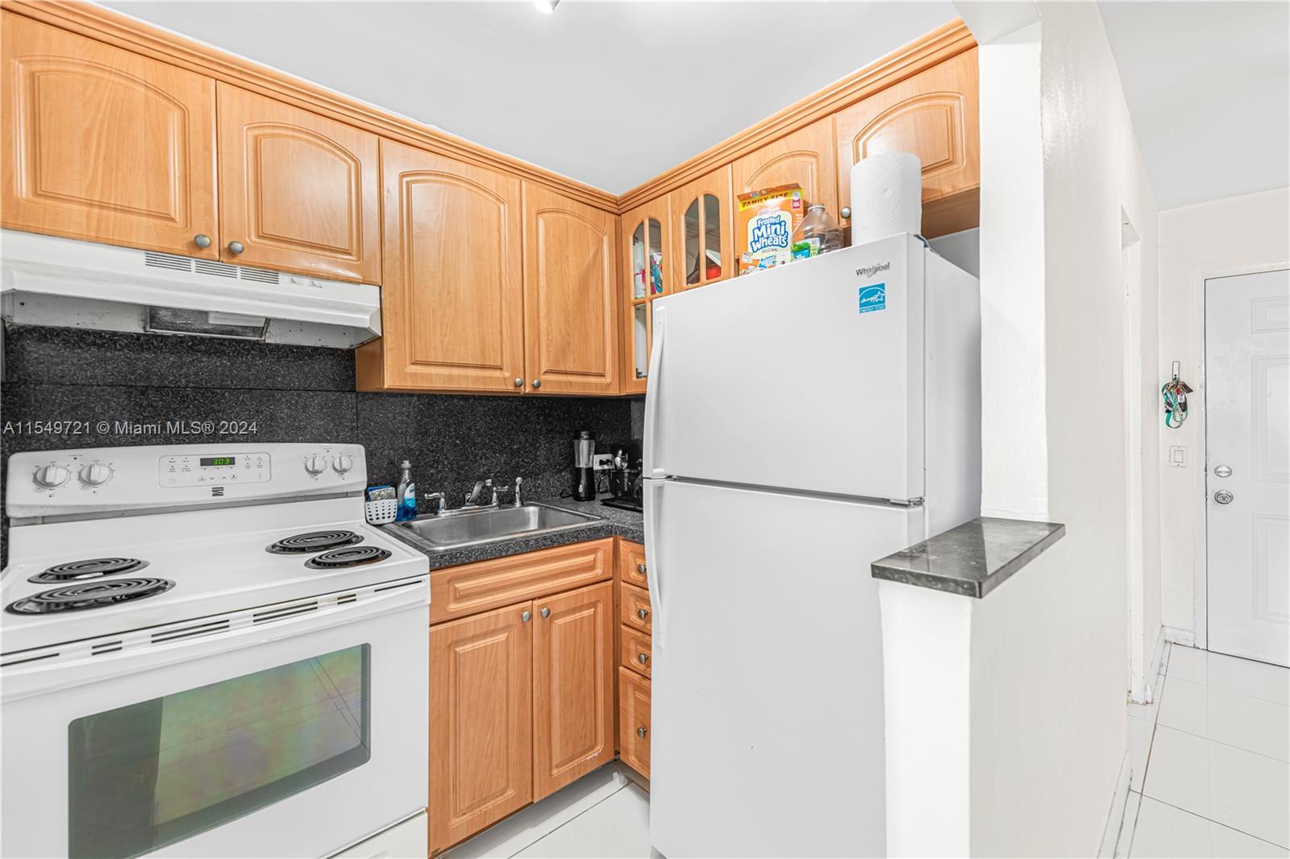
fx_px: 537
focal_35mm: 15
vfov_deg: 77.3
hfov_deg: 100.4
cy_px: 430
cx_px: 645
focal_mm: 15
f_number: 6.3
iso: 200
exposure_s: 1/8
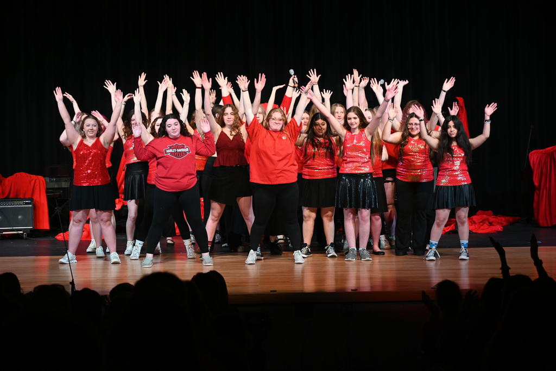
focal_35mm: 94
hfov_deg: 21.6
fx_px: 1460
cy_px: 186
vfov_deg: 14.5
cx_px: 278
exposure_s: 1/125
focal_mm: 63
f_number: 4.8
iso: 560
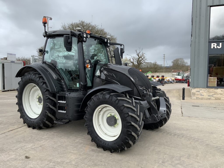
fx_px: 188
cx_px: 112
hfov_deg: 61.7
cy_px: 84
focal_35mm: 29
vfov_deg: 48.2
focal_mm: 3
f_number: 1.8
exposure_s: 1/674
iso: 16
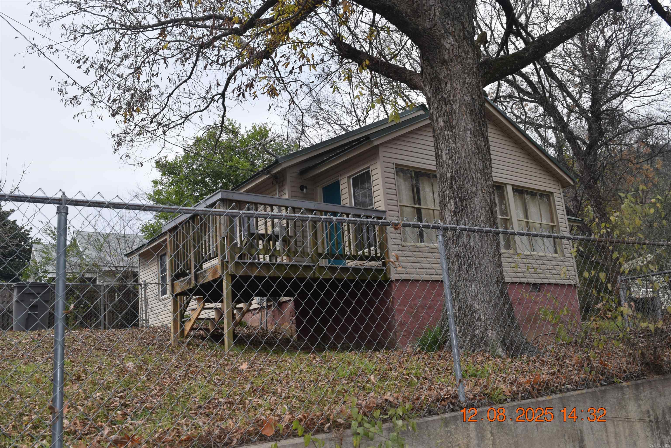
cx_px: 336
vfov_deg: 40.0
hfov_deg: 57.2
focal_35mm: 33
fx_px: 615
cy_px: 224
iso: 100
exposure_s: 1/100
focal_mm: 22
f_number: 8
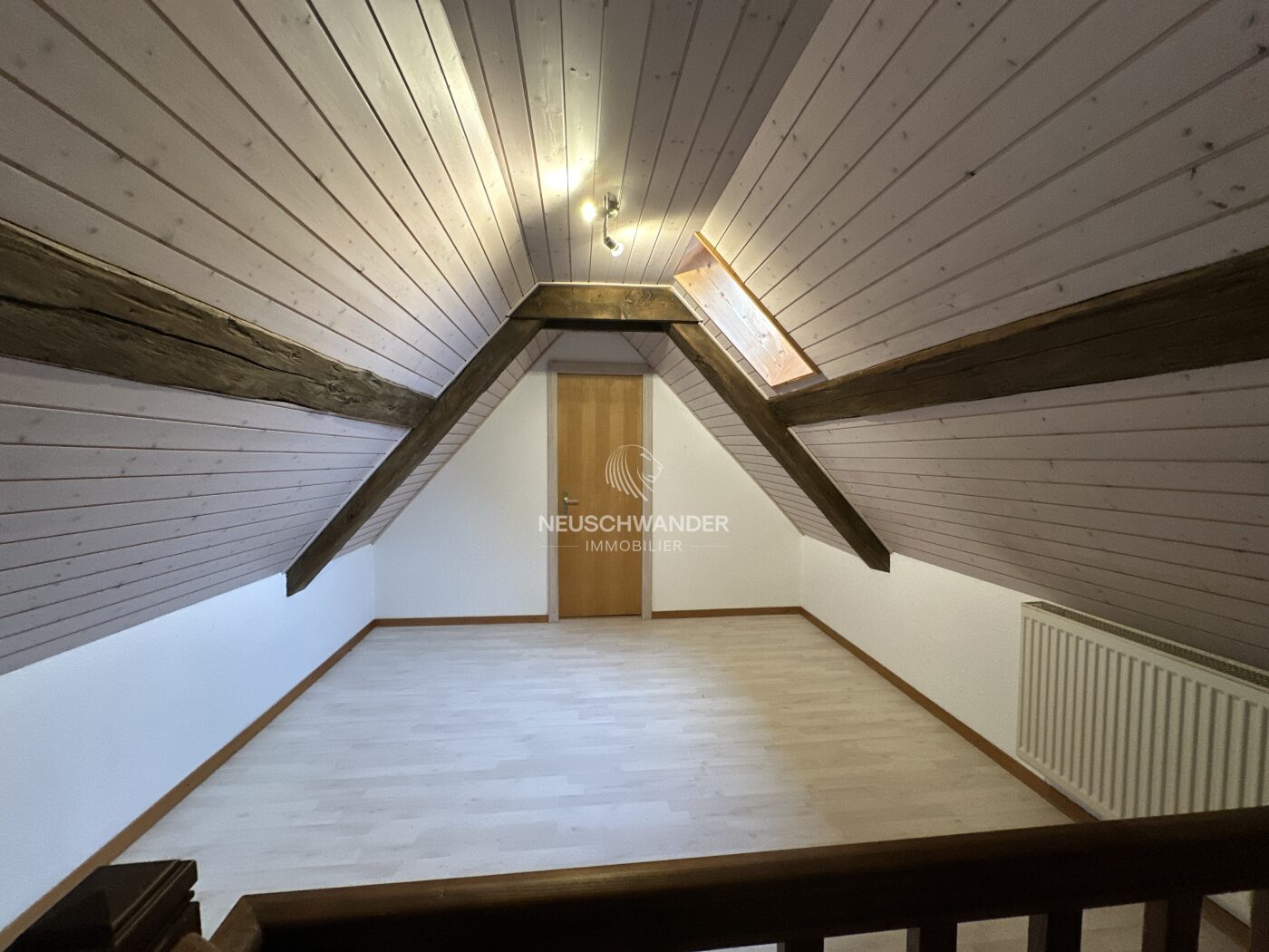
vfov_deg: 85.7
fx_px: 513
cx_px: 634
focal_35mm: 14
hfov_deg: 102.1
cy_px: 476
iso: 400
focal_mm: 2.22
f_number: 2.2
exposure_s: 1/50
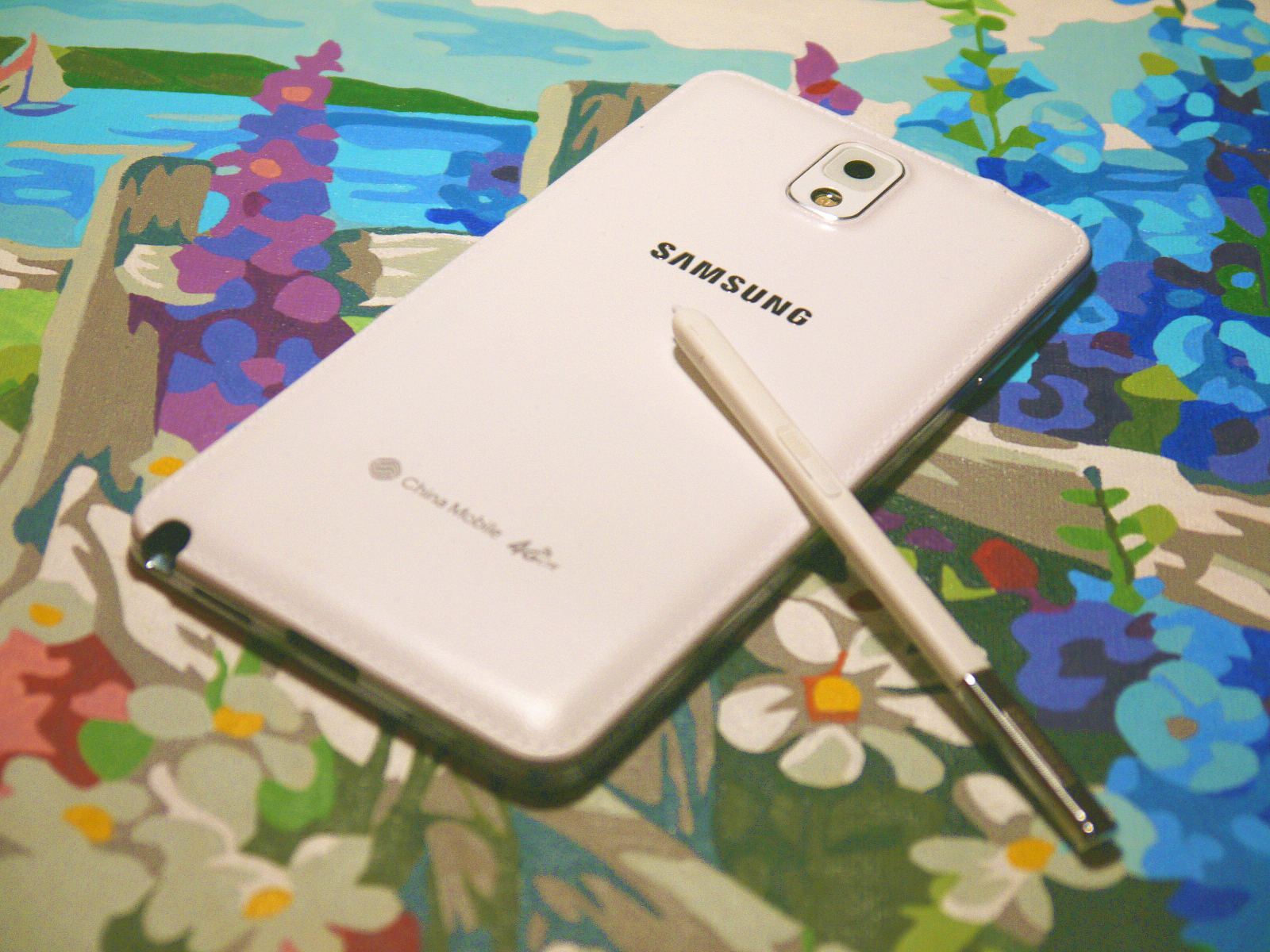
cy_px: 476
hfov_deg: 23.3
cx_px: 635
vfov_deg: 17.6
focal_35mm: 84
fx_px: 3082
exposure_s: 1/25
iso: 160
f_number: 5.6
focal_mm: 42
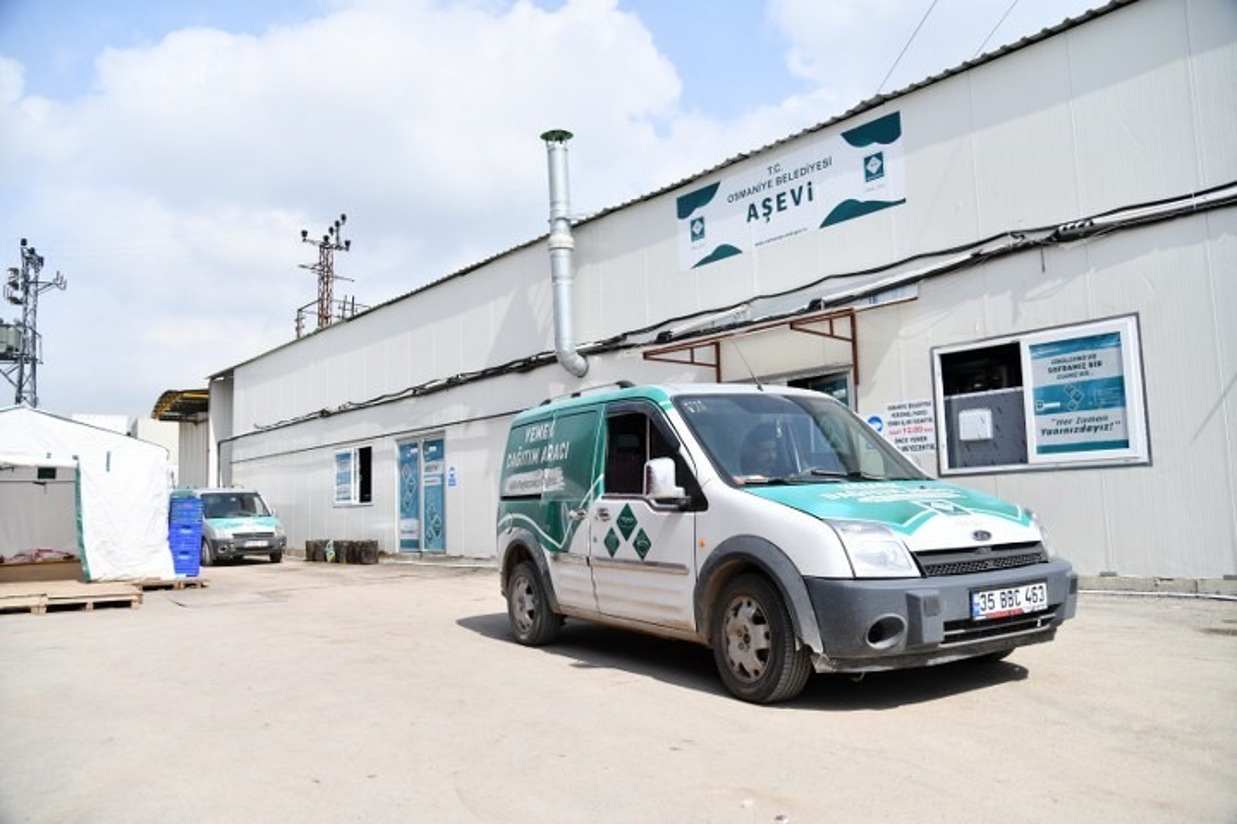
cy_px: 412
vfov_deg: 47.9
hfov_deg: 67.4
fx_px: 928
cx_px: 618
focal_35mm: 27
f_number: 4
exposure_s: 1/2000
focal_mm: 27
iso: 200
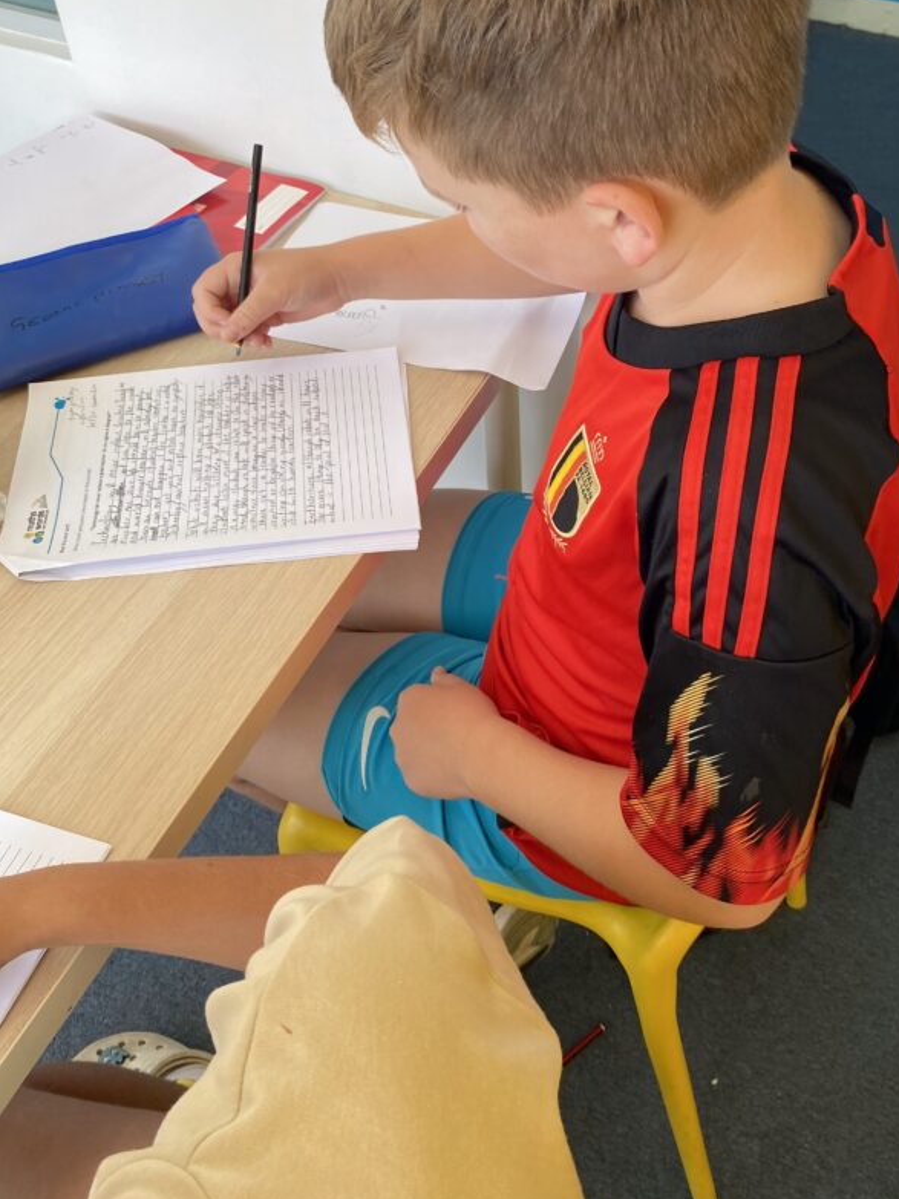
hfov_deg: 41.3
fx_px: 1178
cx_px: 587
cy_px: 458
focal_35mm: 34
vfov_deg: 53.4
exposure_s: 1/152
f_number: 1.8
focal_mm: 4.25
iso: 32
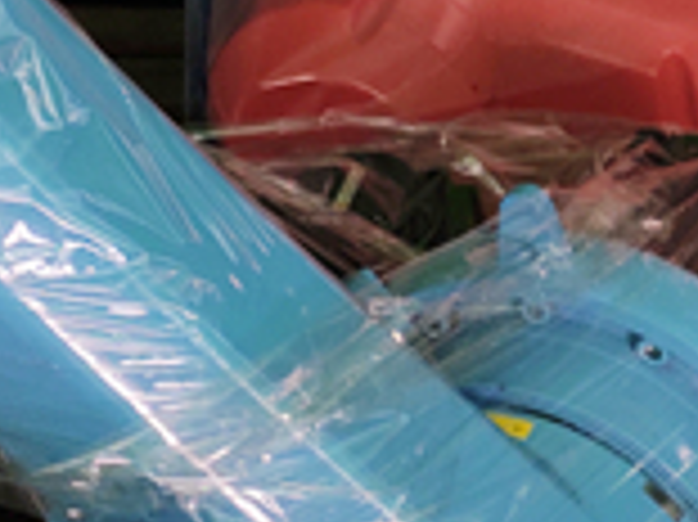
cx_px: 540
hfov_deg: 17.3
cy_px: -205
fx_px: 2277
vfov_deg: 12.6
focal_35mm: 113
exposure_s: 1/33
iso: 1313
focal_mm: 4.74
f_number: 1.79
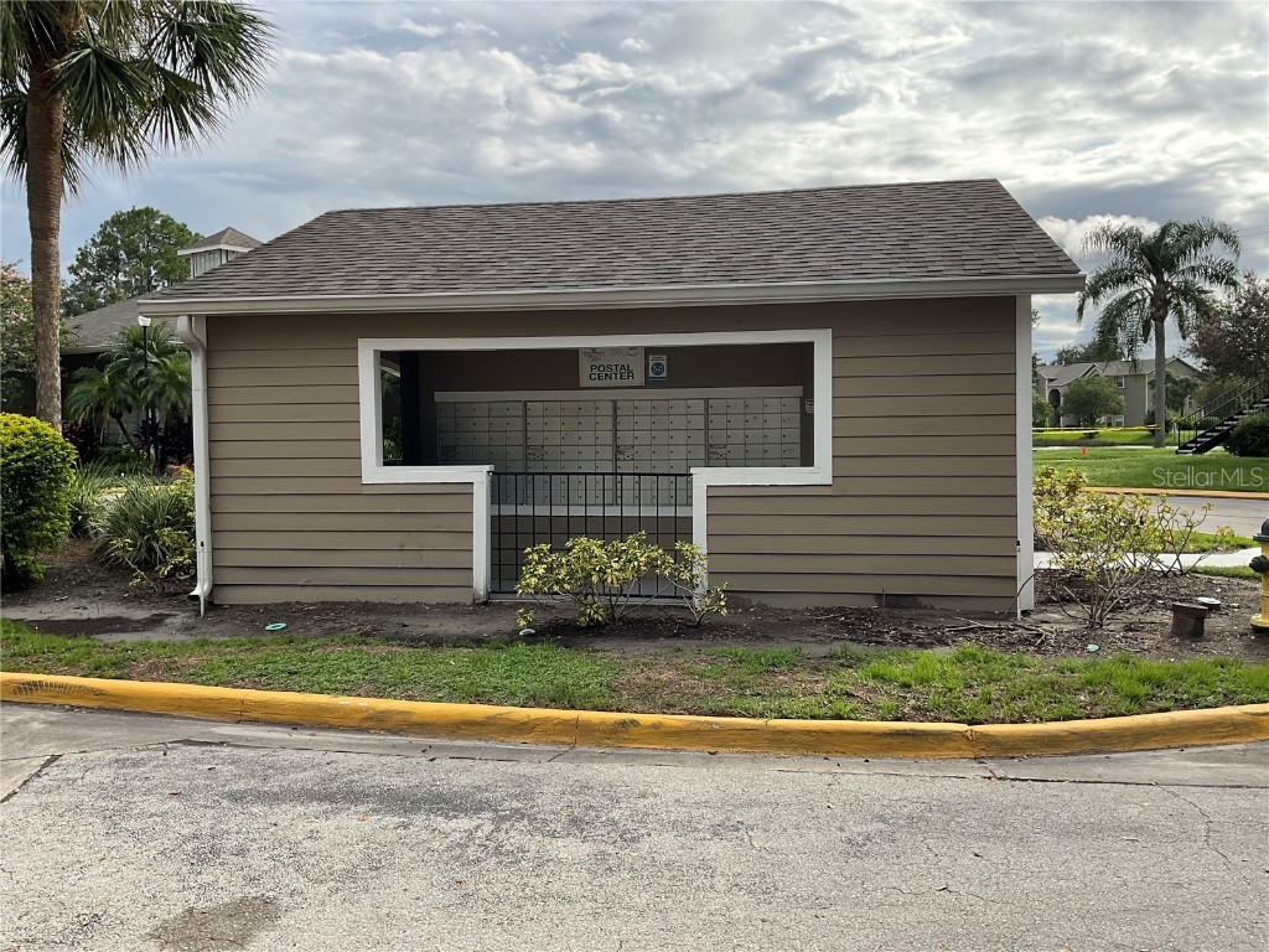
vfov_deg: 48.2
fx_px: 1063
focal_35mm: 29
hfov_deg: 61.7
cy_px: 476
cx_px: 634
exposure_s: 1/1195
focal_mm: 3
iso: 16
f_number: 1.8
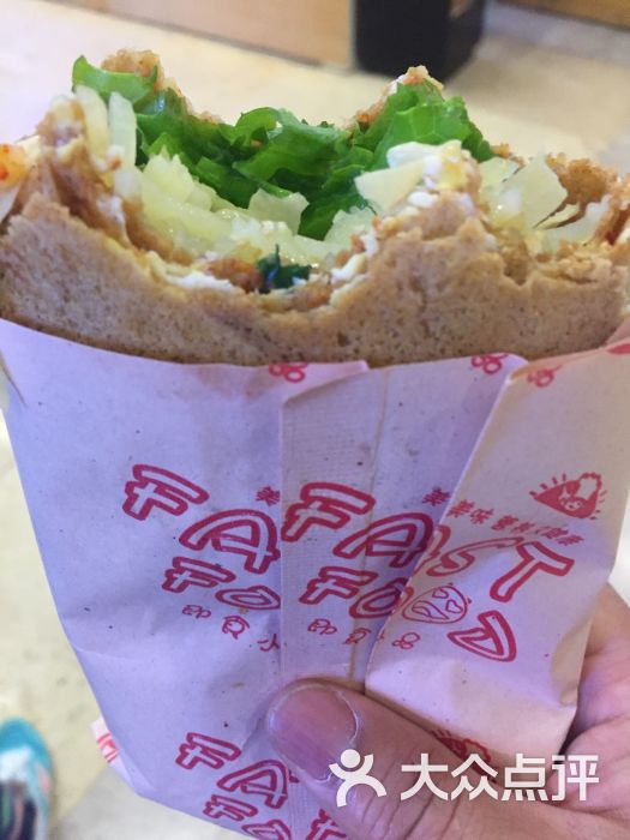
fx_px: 704
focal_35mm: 29
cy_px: 420
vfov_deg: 61.7
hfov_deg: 48.2
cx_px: 315
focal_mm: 4.15
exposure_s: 1/33
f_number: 2.2
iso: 250
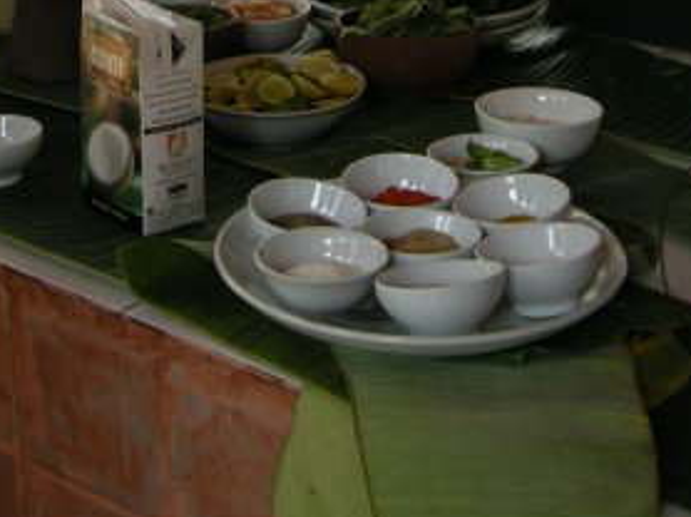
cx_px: 251
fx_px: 1655
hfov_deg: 23.5
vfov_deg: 17.1
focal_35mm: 83
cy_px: -62
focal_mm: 7.5
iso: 64
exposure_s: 1/61.1
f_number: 3.4
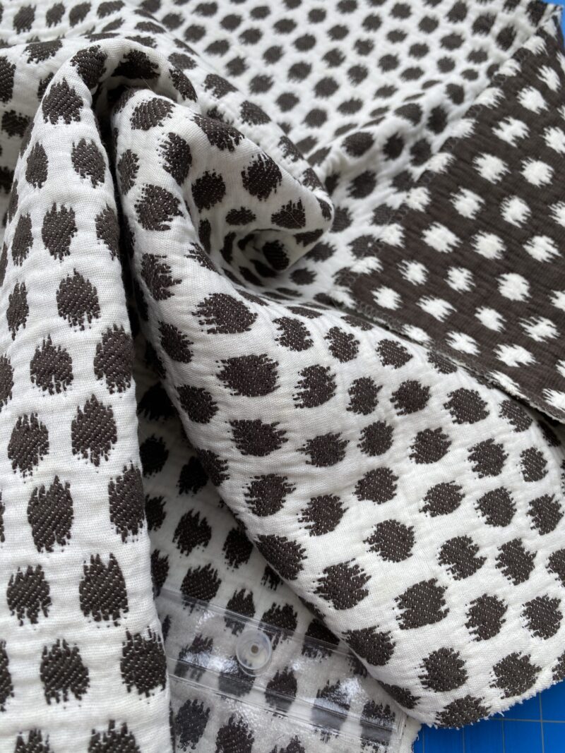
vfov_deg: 67.3
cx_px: 282
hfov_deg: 53.1
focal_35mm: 26
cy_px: 376
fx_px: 566
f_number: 1.8
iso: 32
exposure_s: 1/640
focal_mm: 4.25
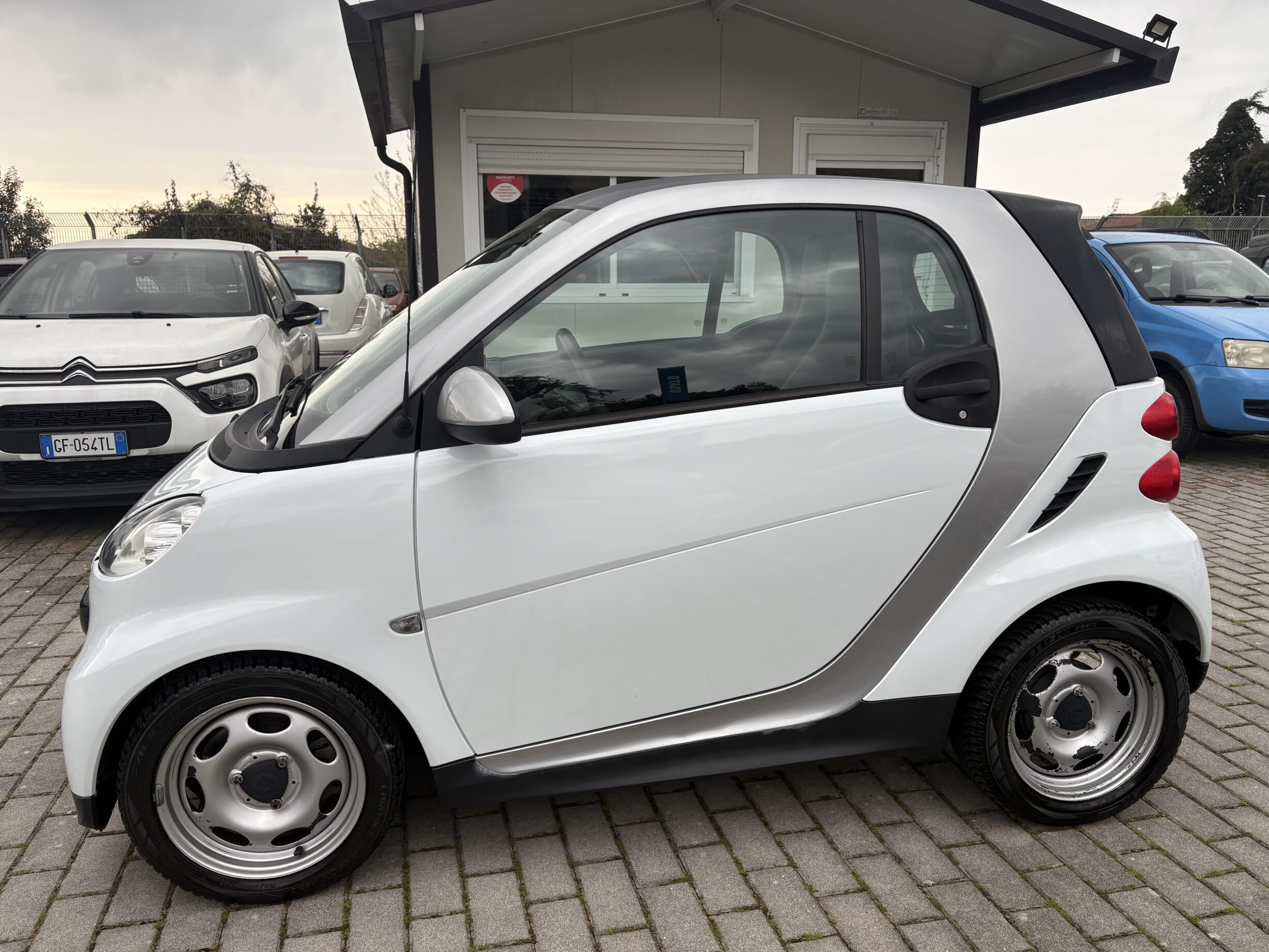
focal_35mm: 27
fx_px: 990
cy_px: 492
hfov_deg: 65.3
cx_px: 639
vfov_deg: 51.3
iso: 50
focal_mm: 5.96
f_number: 1.6
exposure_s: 1/523
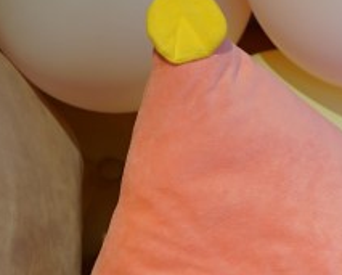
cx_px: 686
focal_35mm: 198
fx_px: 2007
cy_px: 400
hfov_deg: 9.1
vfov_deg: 7.7
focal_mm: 50
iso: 100
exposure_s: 1/100
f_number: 1.8
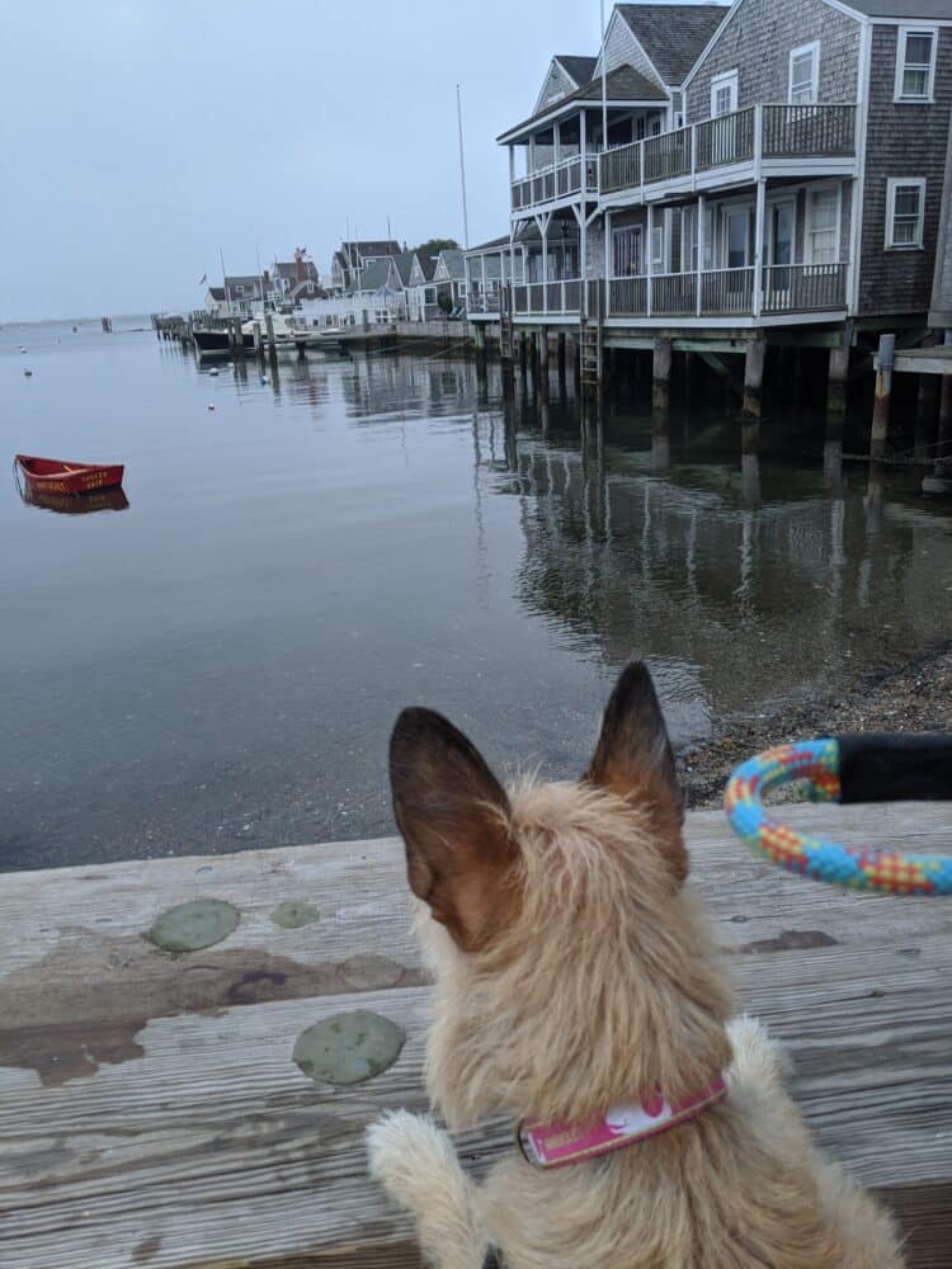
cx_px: 476
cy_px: 634
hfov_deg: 51.4
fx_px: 990
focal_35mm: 27
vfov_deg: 65.3
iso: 100
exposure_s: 1/52.5
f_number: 1.8
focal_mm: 4.44
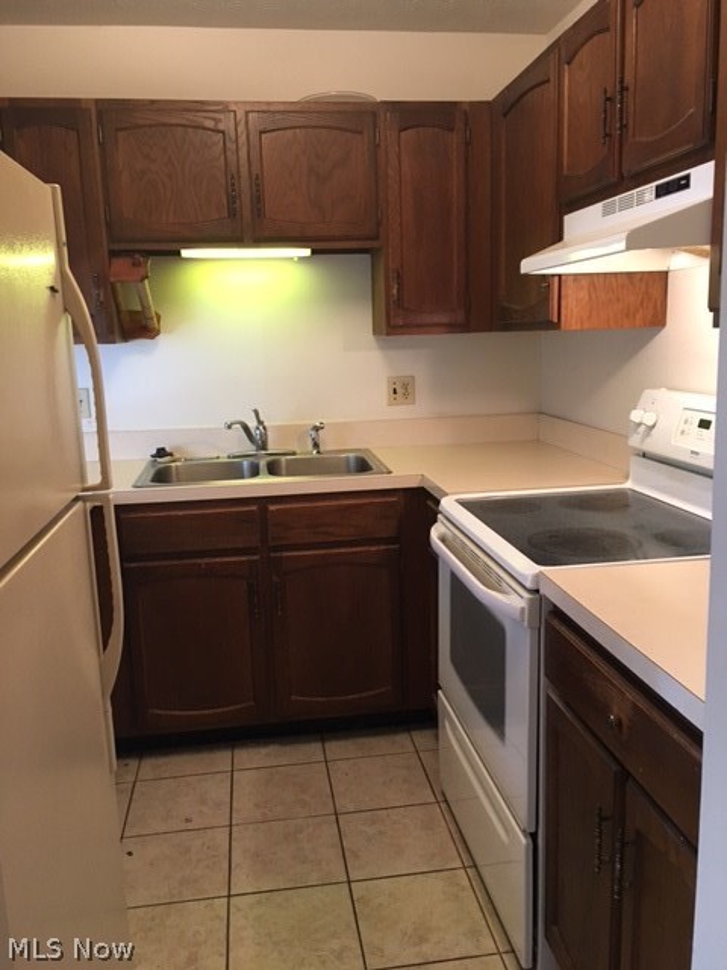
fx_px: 812
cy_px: 485
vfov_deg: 61.7
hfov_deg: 48.2
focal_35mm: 29
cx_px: 364
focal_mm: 4.15
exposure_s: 1/30
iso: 125
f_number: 2.2
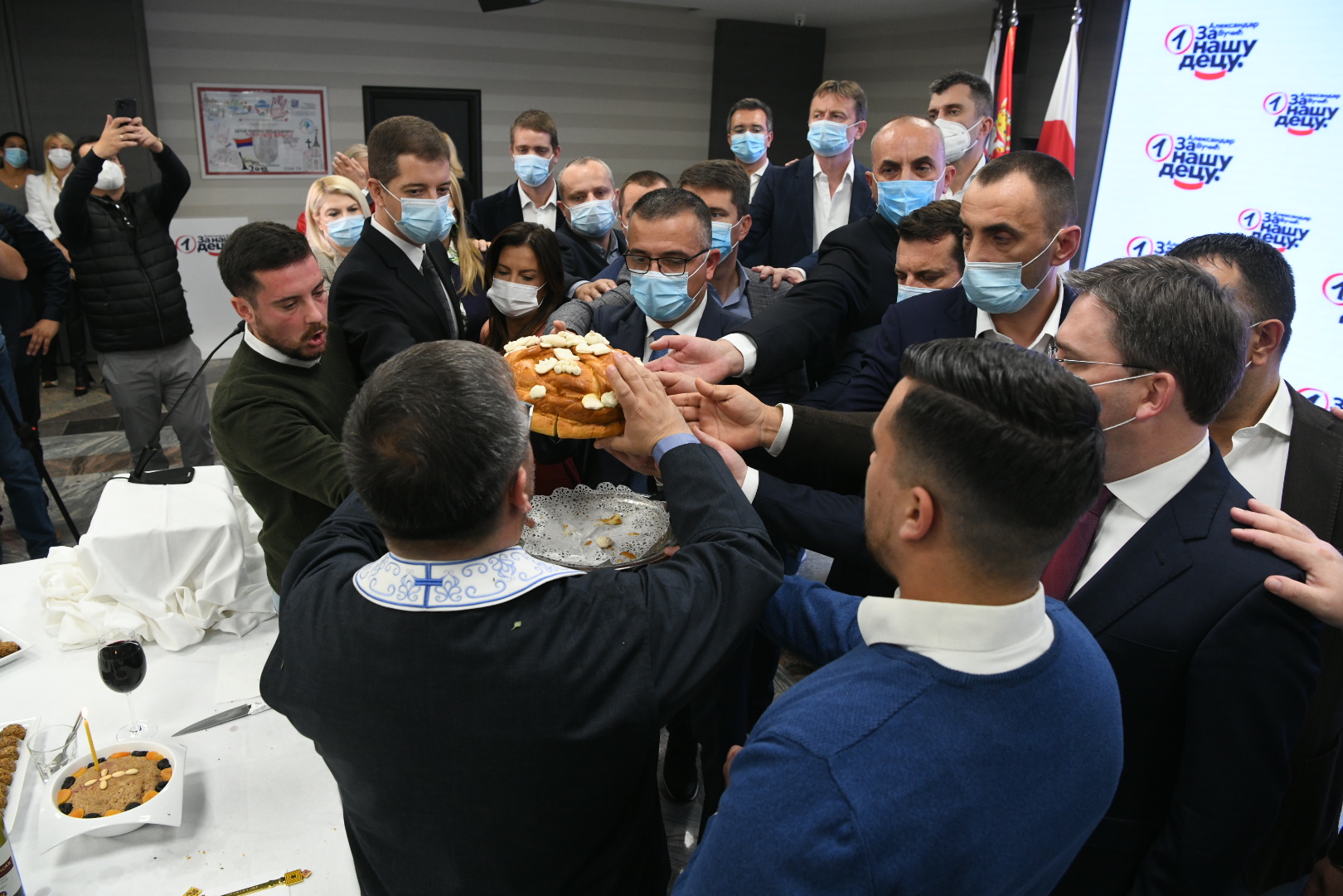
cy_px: 448
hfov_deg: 73.7
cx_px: 672
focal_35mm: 24
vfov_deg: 53.1
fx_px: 895
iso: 2000
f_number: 6.3
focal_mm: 24
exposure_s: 1/125
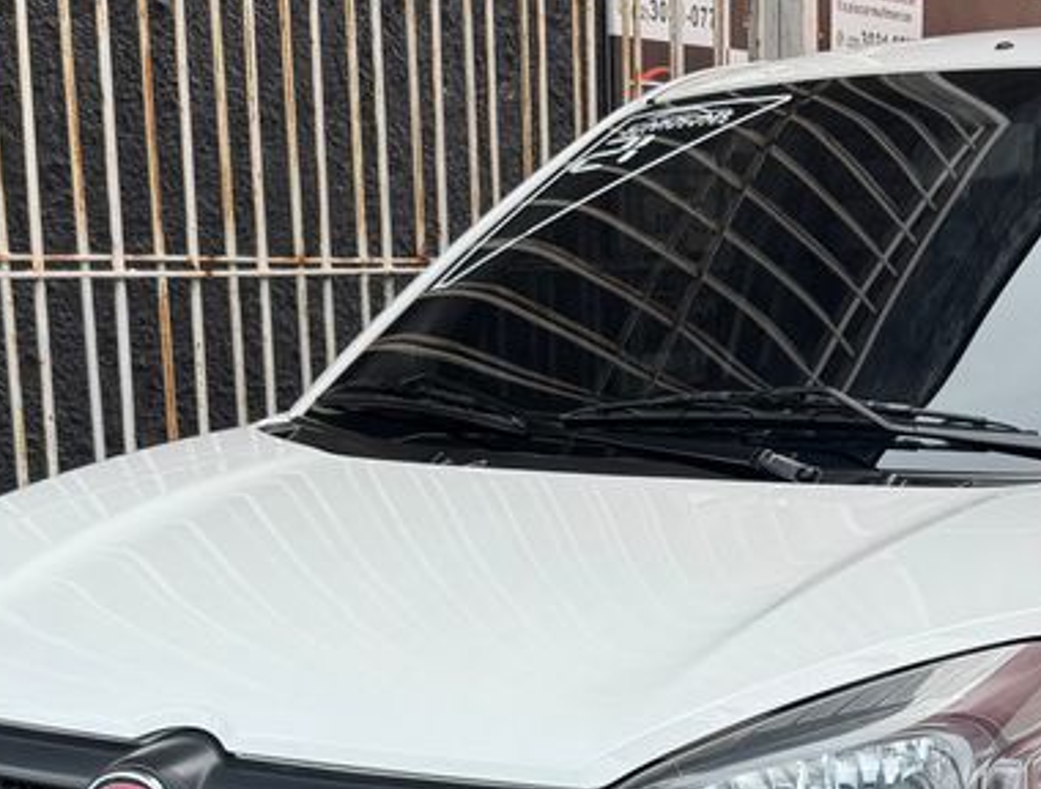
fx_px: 1811
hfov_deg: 31.5
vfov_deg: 23.1
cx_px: 785
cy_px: 868
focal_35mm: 60
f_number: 1.78
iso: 80
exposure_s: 1/544
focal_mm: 6.76
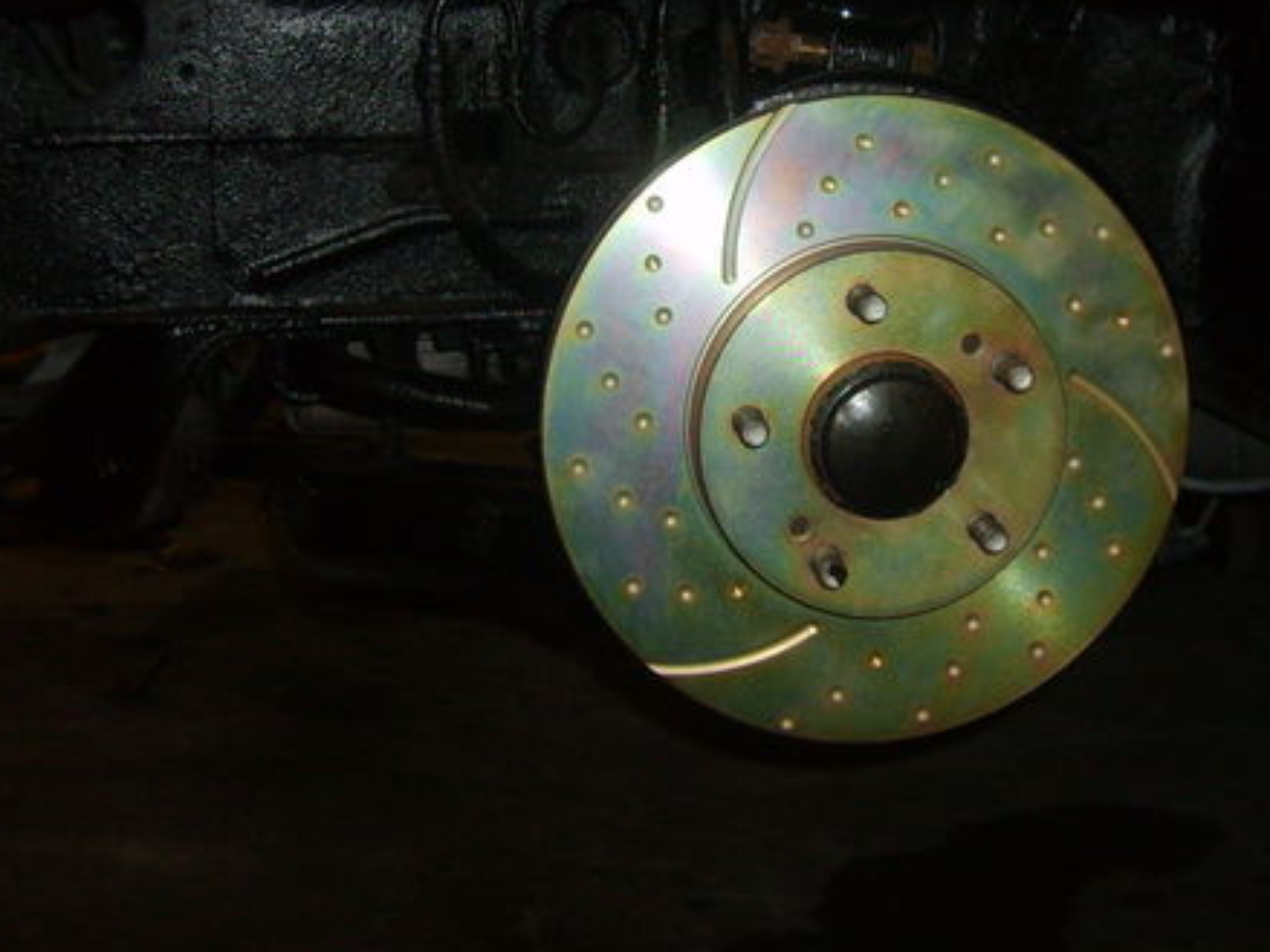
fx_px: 1871
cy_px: 269
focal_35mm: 51
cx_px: 853
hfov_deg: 37.1
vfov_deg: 28.2
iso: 100
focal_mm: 5.8
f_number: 2.8
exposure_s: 1/45
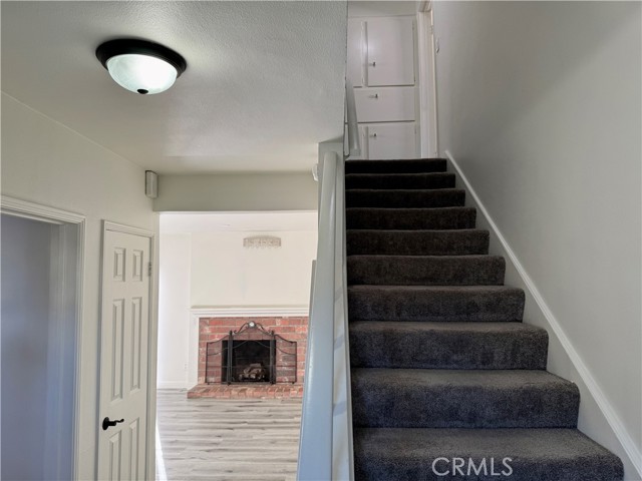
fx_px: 445
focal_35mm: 24
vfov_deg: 56.8
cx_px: 321
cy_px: 240
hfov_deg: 71.6
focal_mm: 6.76
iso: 80
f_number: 1.78
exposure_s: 1/120
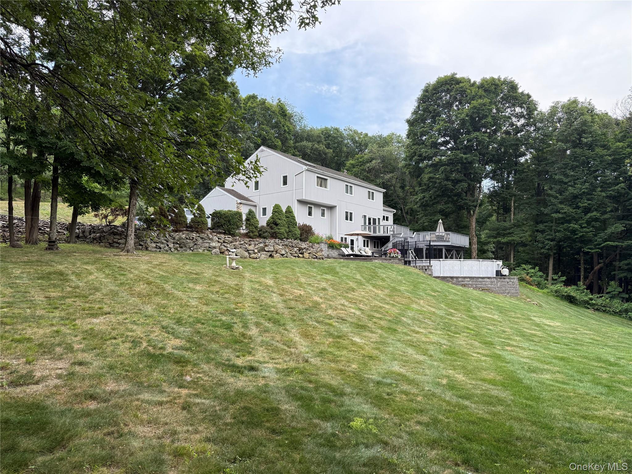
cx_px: 316
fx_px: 438
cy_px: 237
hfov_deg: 71.6
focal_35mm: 24
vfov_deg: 56.8
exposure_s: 1/539
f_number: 1.78
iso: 100
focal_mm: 6.76
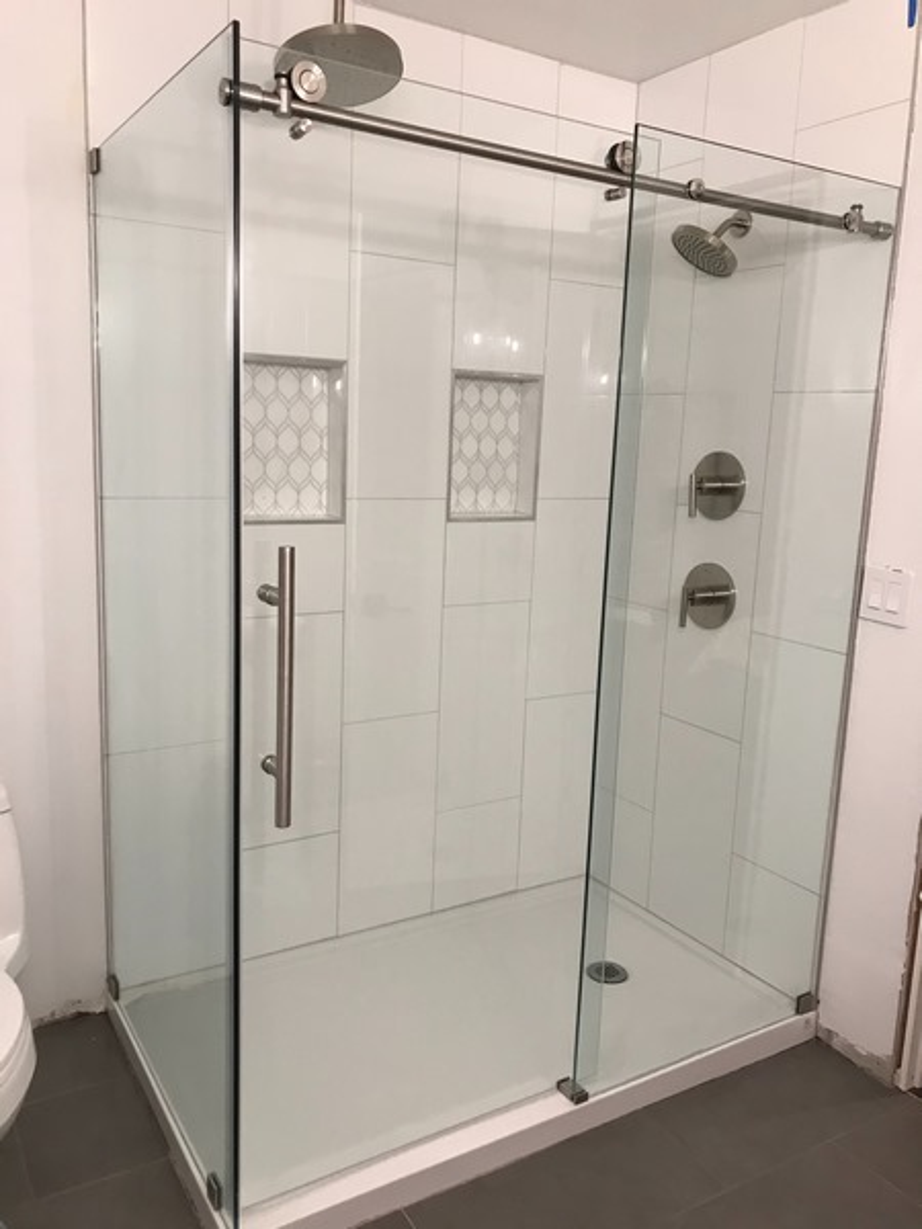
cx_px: 461
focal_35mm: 28
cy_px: 614
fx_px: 994
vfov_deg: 63.4
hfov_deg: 49.7
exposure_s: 1/30
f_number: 1.8
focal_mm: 3.99
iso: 32
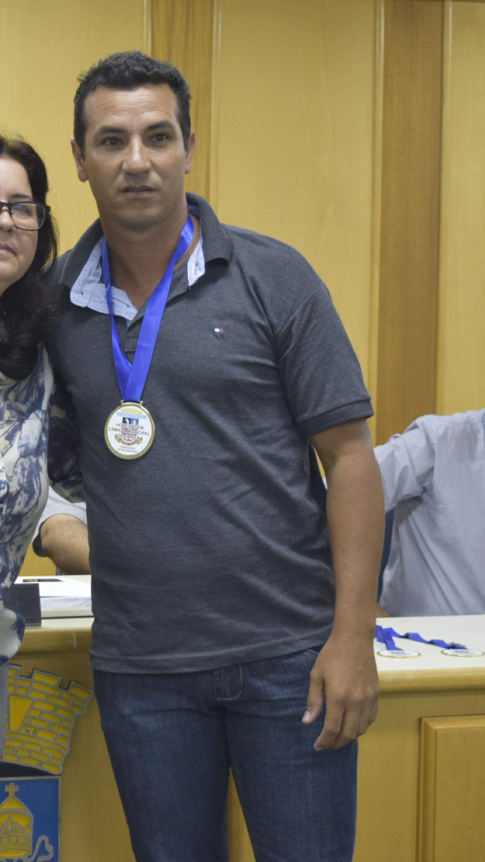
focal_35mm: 83
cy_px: 429
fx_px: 1893
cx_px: 71
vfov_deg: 25.7
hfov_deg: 14.5
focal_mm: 35
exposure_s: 1/60
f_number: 4.5
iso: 800
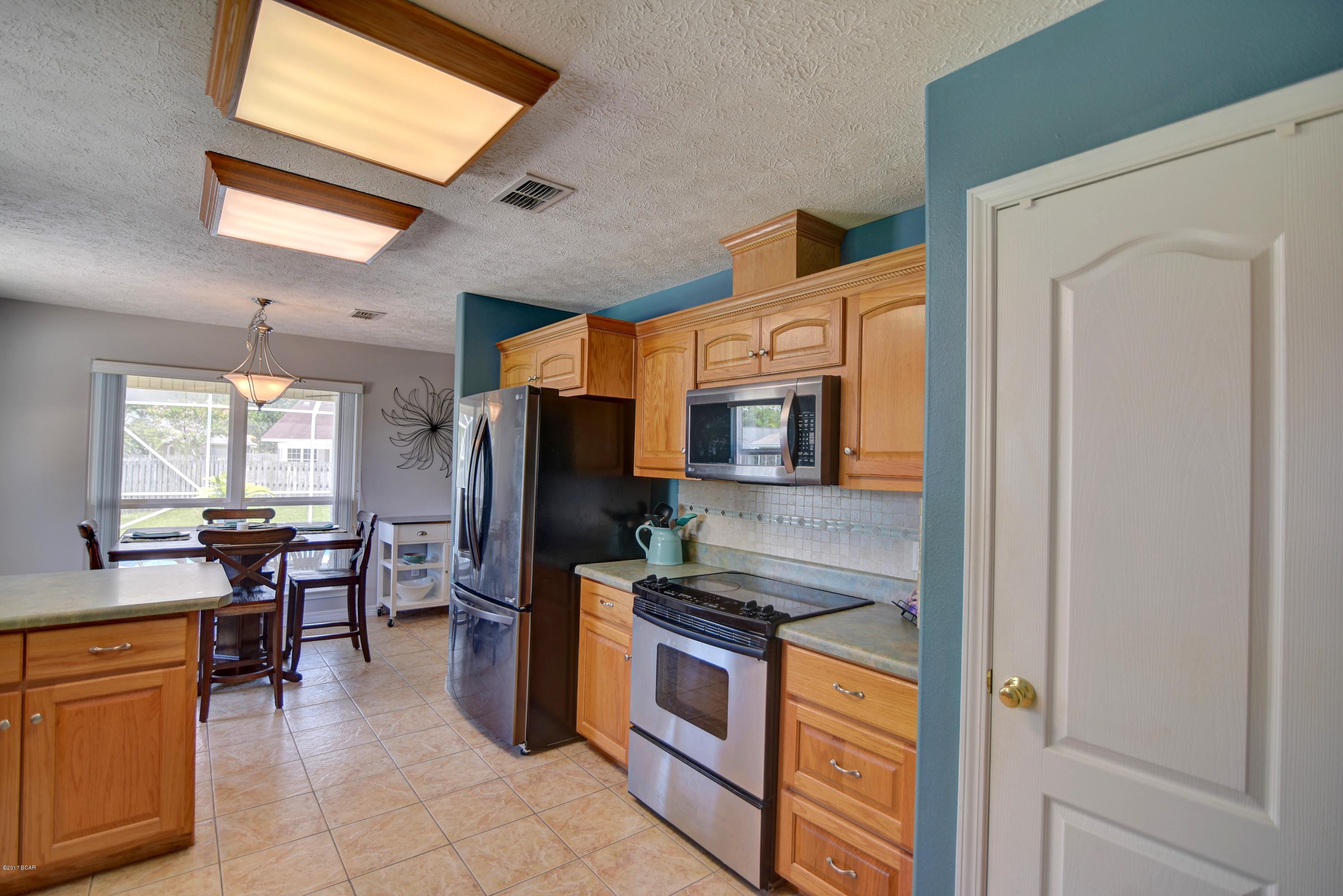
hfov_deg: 96.7
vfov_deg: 73.8
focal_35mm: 16
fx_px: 597
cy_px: 448
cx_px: 672
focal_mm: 16
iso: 64
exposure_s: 1/40
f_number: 3.2
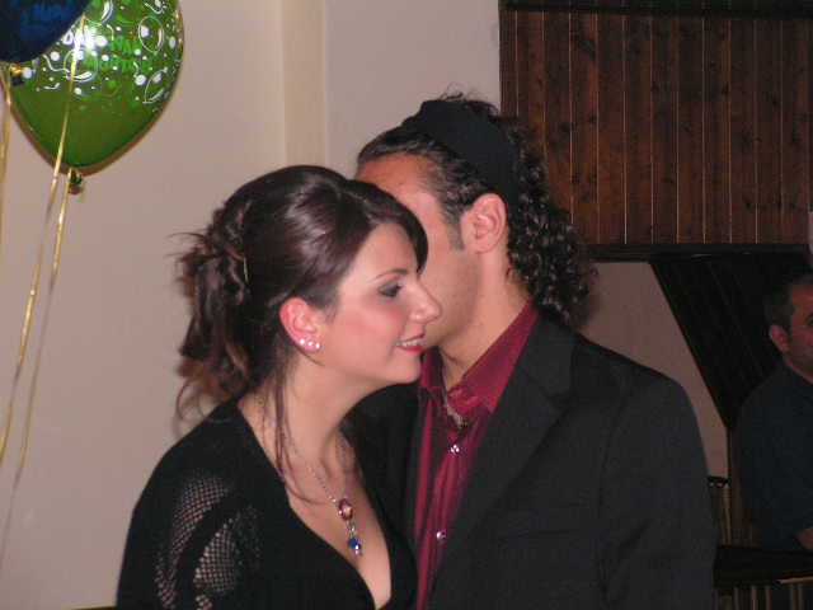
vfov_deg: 10.9
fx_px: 3194
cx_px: 406
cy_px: 305
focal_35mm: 136
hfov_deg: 14.5
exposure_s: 1/160
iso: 200
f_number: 3.4
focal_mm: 22.8
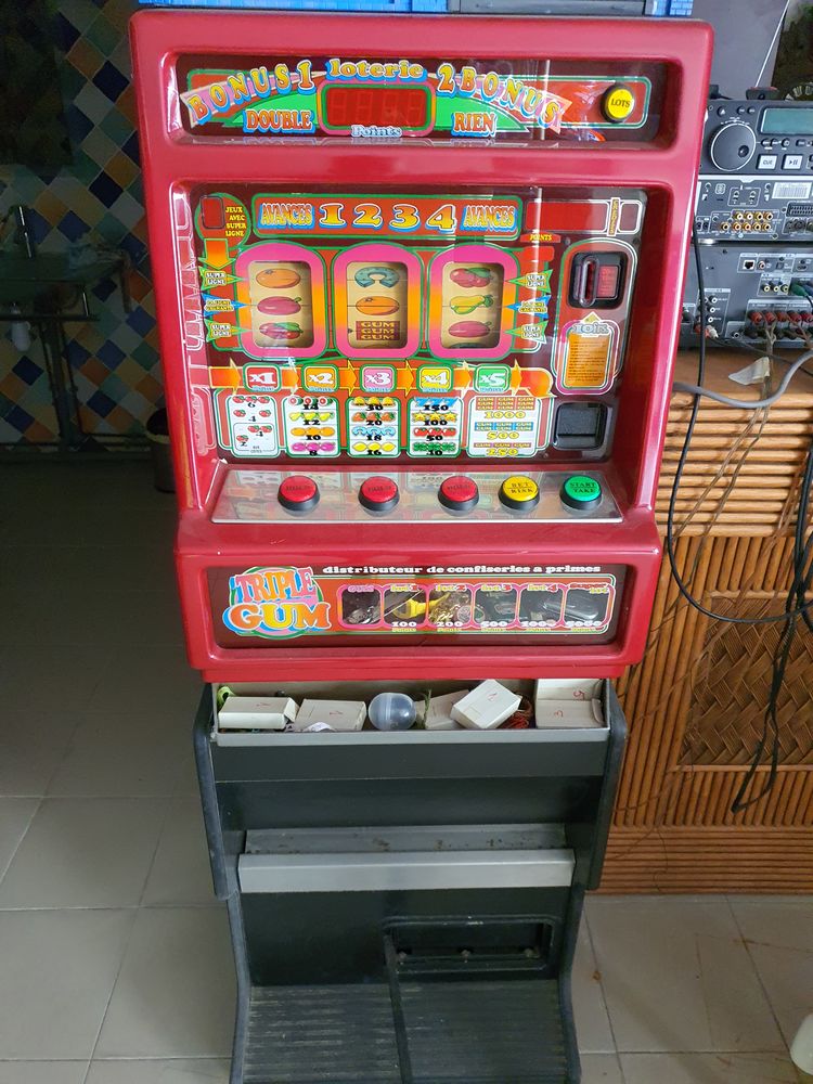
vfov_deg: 67.3
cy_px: 542
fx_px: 814
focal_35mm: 26
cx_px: 406
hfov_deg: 53.1
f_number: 1.5
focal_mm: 4.3
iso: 400
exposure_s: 1/50
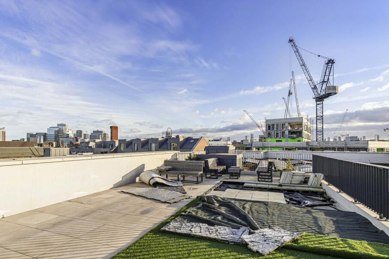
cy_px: 143
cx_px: 192
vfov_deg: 67.2
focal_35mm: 18
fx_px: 195
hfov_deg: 90.0
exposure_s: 1/500
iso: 400
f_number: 8
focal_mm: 16
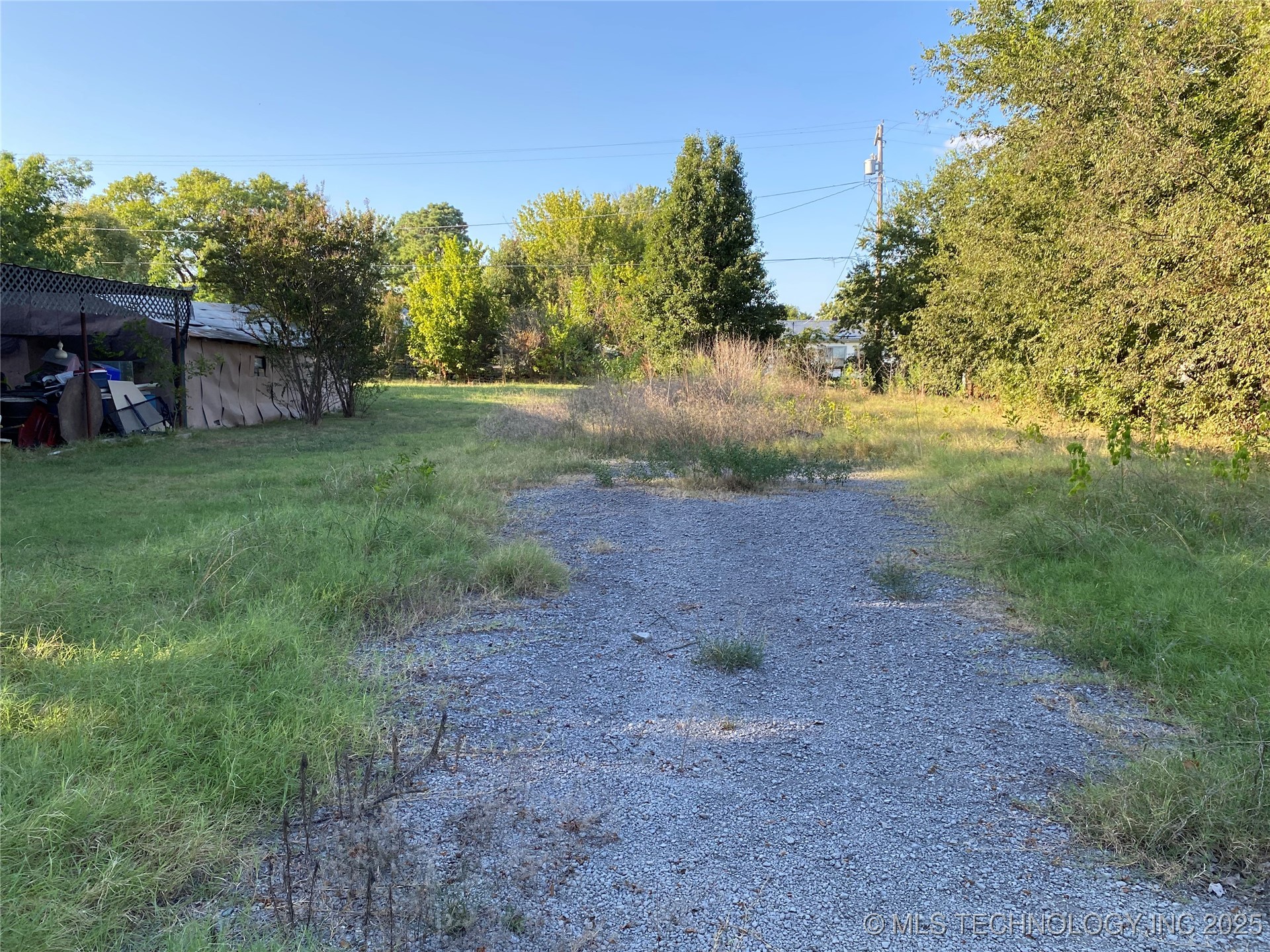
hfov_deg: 67.3
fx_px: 954
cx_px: 635
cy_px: 476
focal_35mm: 26
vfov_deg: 53.1
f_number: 1.8
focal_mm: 4.25
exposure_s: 1/405
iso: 32
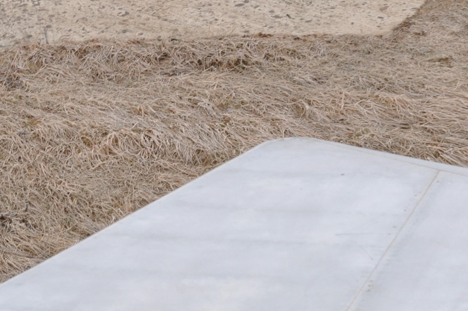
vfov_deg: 7.6
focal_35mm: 180
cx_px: 303
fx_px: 2338
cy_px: 359
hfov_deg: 11.4
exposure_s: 1/80
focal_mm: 50
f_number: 5.6
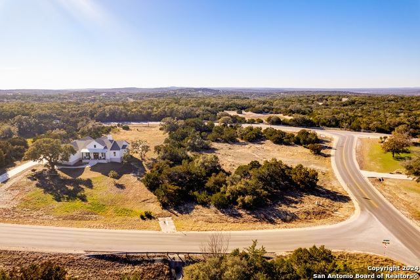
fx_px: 257
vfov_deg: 57.2
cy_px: 140
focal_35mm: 22
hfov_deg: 78.6
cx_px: 210
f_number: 2.8
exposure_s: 1/90
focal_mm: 8.38
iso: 100
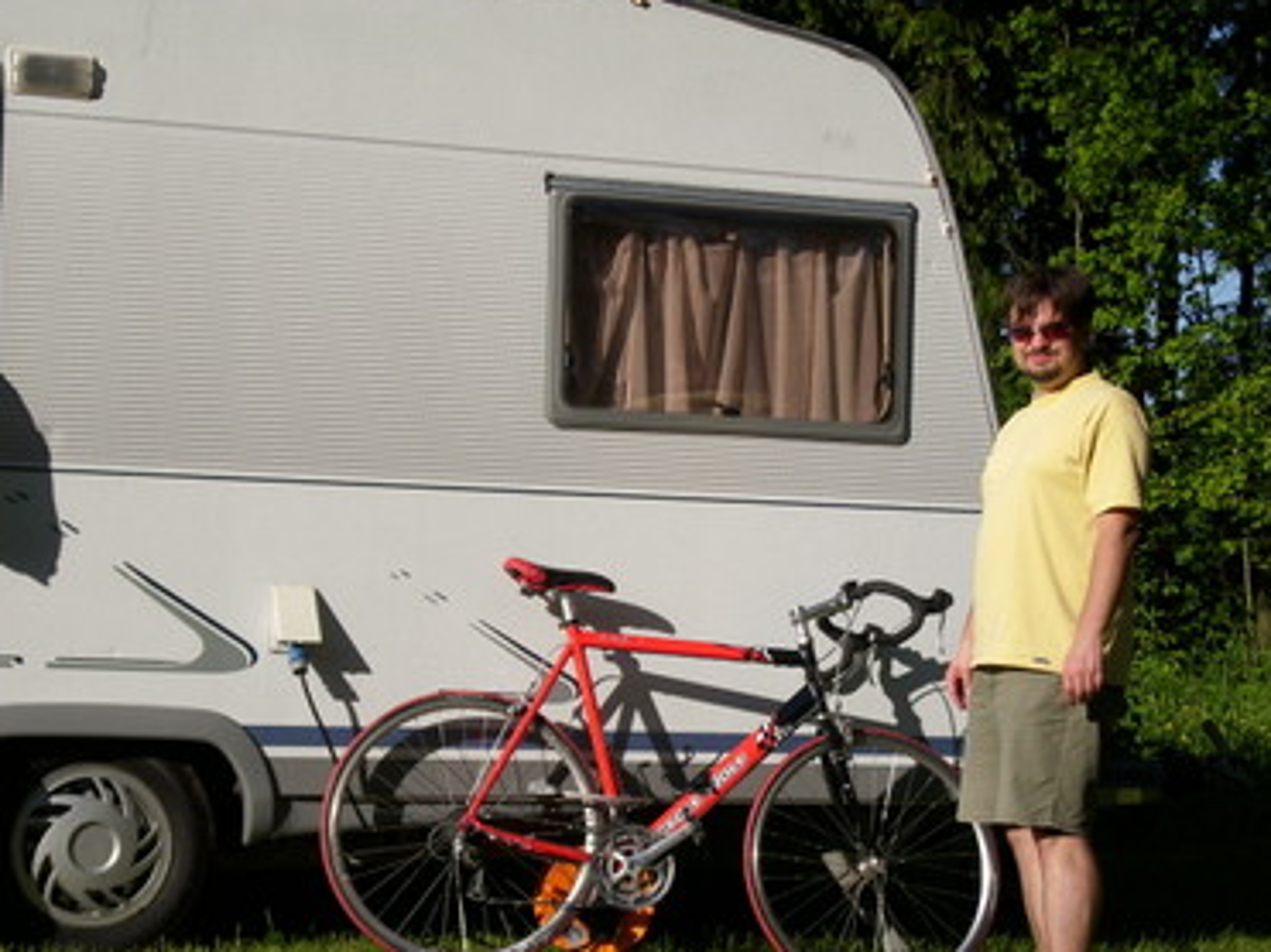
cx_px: 774
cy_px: 598
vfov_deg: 16.6
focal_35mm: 89
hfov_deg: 22.0
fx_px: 3267
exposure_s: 1/210
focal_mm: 12.8
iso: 50
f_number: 8.5
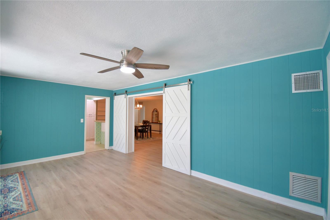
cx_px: 165
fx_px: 137
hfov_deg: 100.4
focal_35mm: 15
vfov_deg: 77.3
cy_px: 110
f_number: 4.5
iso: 400
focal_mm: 10
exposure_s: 1/100
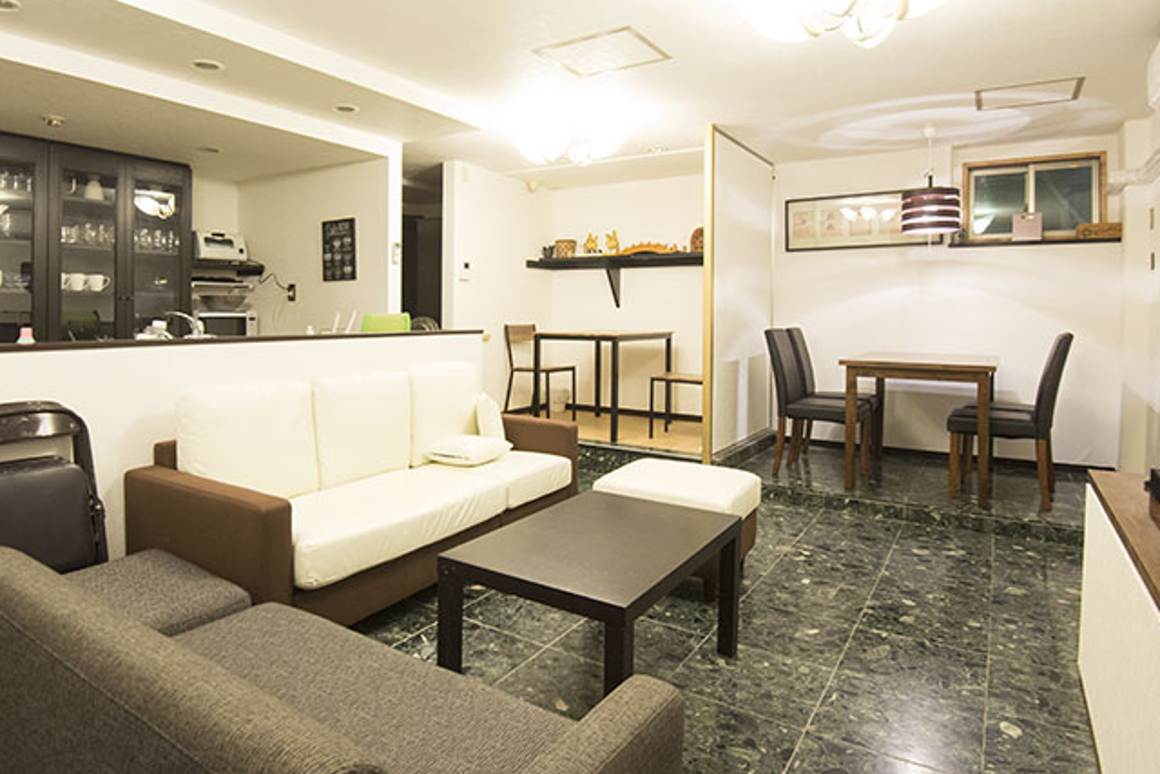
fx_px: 677
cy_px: 328
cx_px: 469
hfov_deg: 80.3
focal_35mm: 21
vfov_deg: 59.2
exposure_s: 1/20
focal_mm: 16
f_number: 6.3
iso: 2000
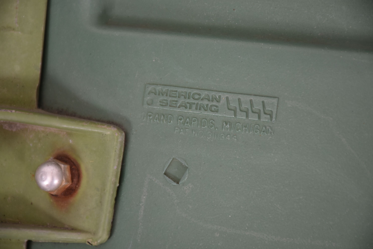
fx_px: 2177
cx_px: 186
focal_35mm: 210
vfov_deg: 6.6
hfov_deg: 9.8
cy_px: 124
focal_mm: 140
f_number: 7.1
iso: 200
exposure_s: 1/125
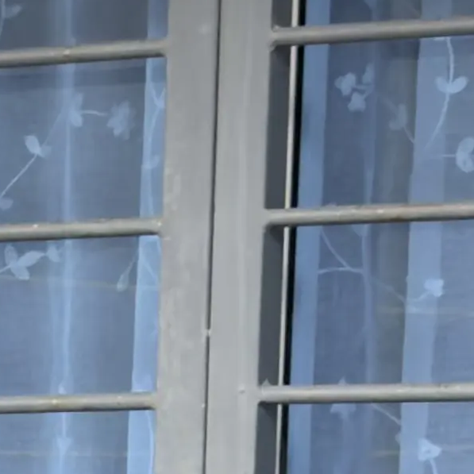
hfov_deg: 5.7
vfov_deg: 5.6
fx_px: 4586
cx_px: -674
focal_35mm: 296
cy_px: 1320
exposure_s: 1/403
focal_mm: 6.76
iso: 64
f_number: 1.78
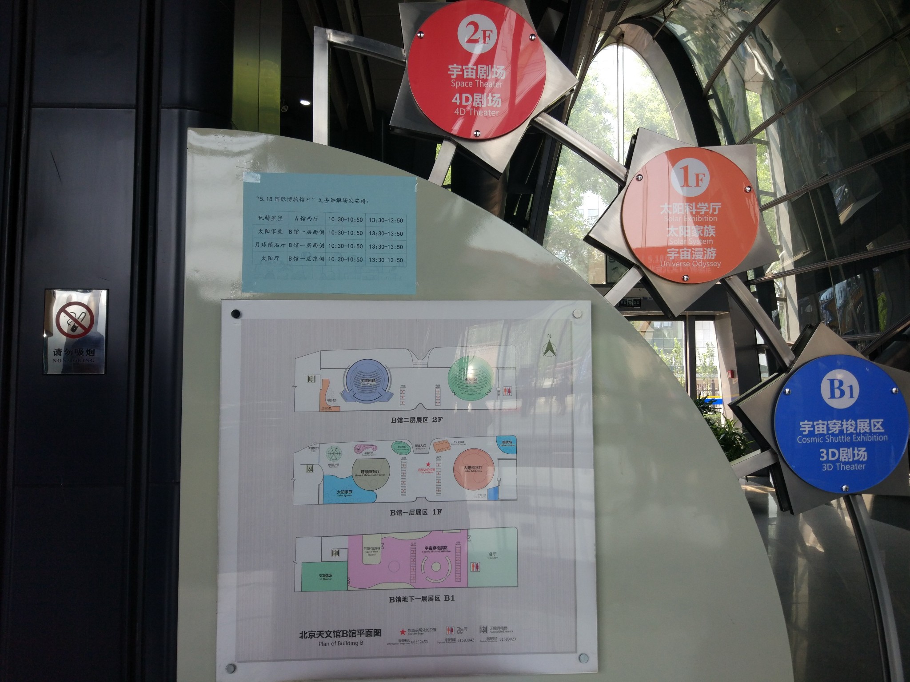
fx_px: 736
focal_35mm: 28
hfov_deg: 63.4
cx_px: 455
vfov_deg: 49.7
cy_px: 341
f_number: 2
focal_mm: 4.26
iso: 117
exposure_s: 1/100
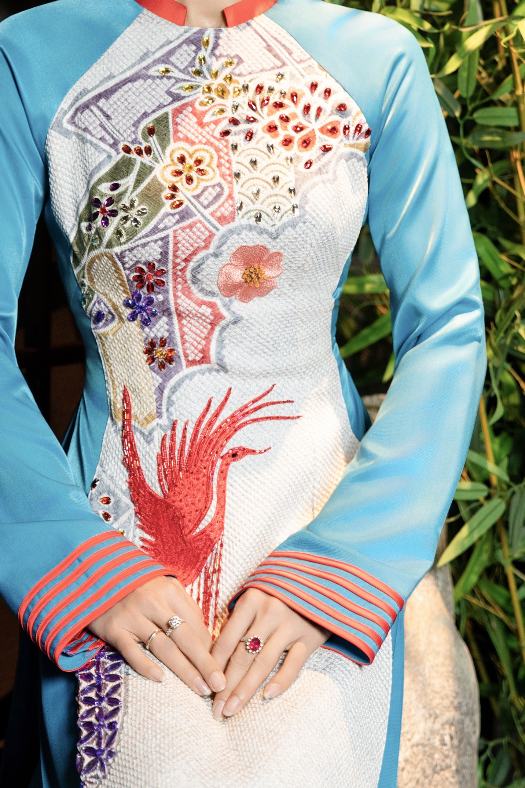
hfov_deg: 11.6
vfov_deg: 17.2
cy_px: 191
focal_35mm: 118
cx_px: 269
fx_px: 2581
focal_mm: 66
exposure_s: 1/60
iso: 640
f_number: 2.8
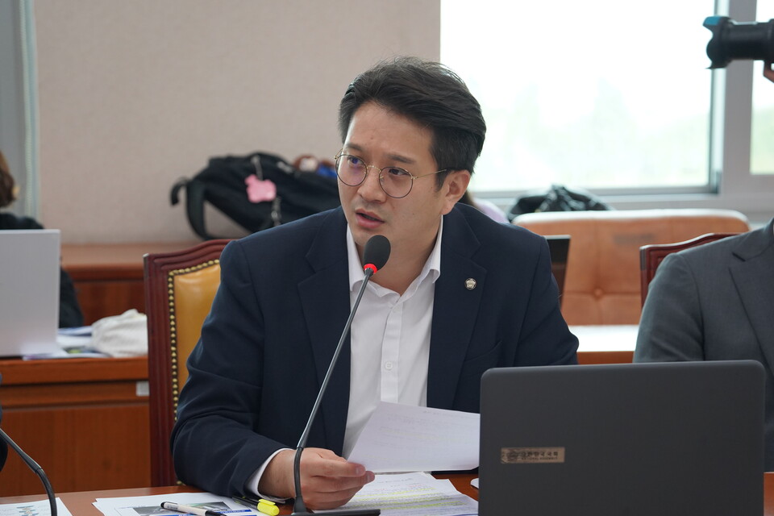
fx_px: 3311
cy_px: 258
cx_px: 387
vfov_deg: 8.9
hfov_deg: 13.3
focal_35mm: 154
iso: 2500
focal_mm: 154
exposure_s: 1/160
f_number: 6.3
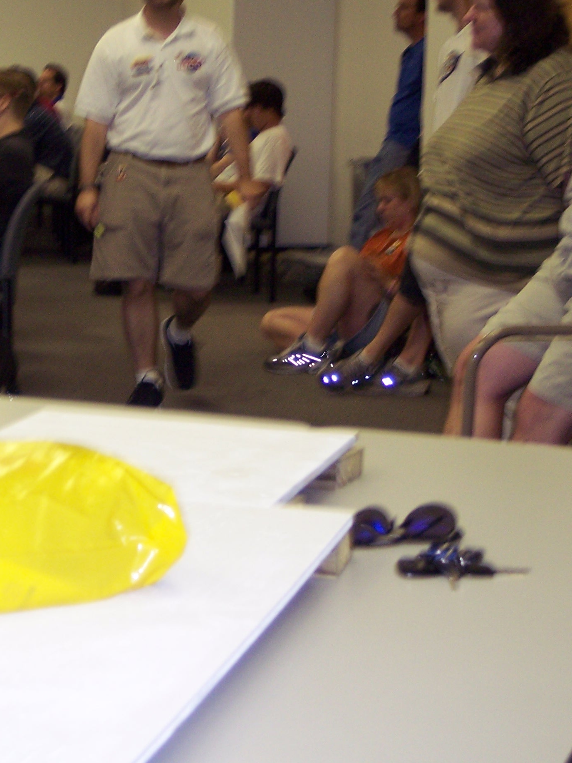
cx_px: 91
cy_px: 411
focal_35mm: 81
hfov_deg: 18.0
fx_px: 1784
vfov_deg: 24.1
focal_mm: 10.7
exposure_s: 1/30
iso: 140
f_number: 3.4
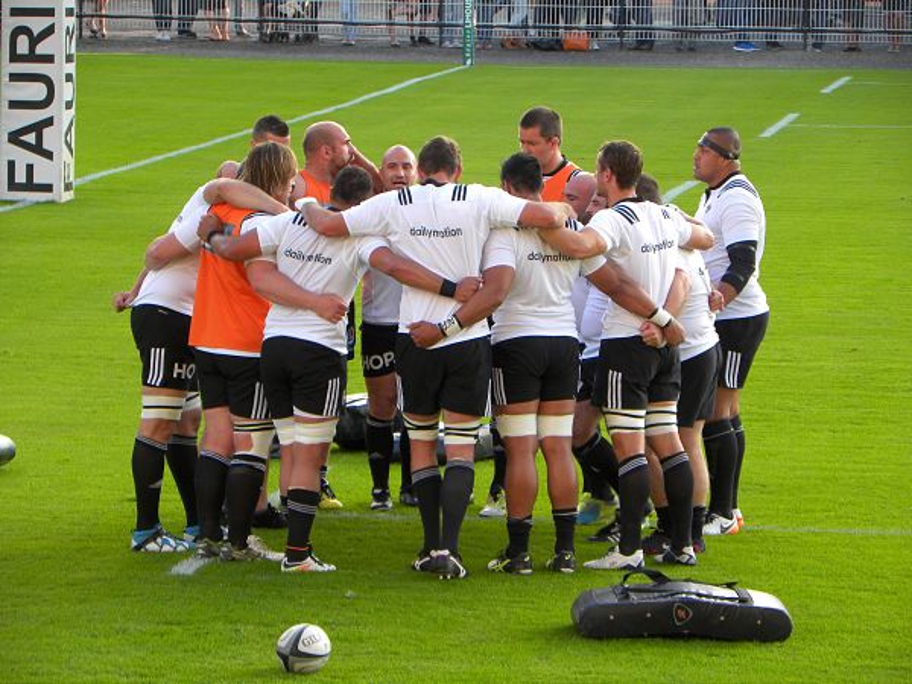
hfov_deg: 8.0
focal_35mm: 247
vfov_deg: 6.0
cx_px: 456
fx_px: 6508
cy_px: 342
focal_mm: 44
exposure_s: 1/55.1
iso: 64
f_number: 4.5
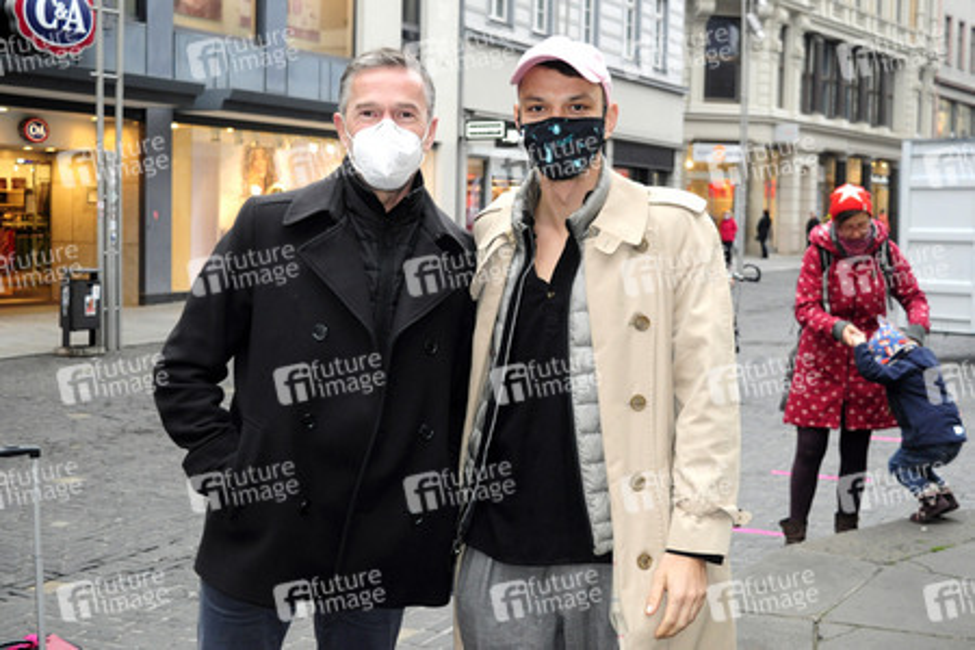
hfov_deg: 42.3
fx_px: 1259
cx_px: 488
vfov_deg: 28.9
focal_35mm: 46
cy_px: 325
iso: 1000
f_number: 5
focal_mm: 31
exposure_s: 1/200
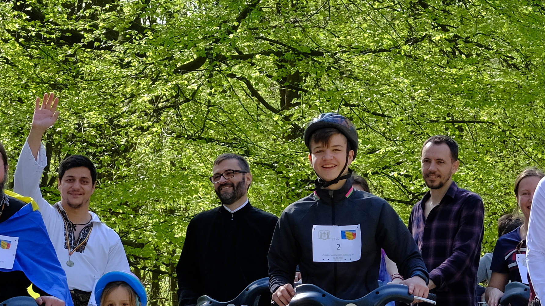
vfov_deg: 4.6
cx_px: 281
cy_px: 63
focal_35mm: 263
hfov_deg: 8.2
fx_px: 3801
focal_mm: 50
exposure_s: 1/150
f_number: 8
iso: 400
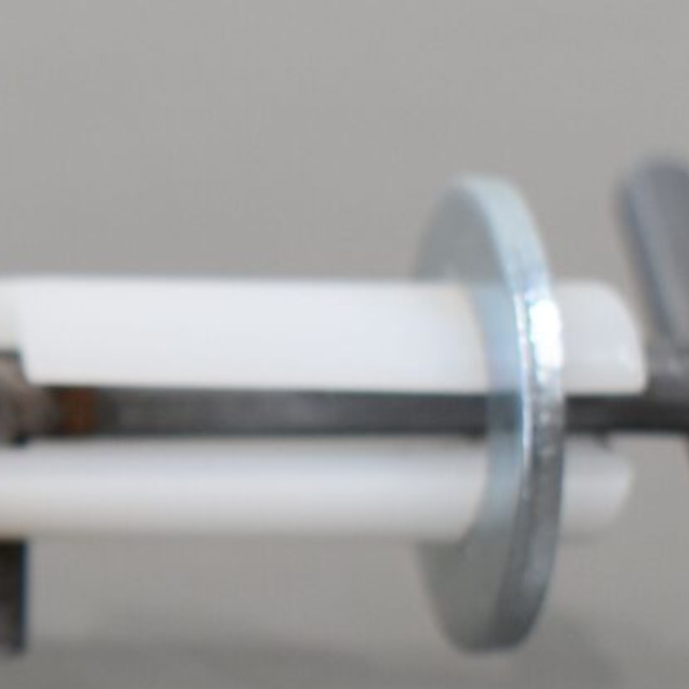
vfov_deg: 7.2
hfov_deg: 6.9
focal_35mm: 244
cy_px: 713
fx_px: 5486
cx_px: -843
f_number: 5.6
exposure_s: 1/60
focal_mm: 31
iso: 400
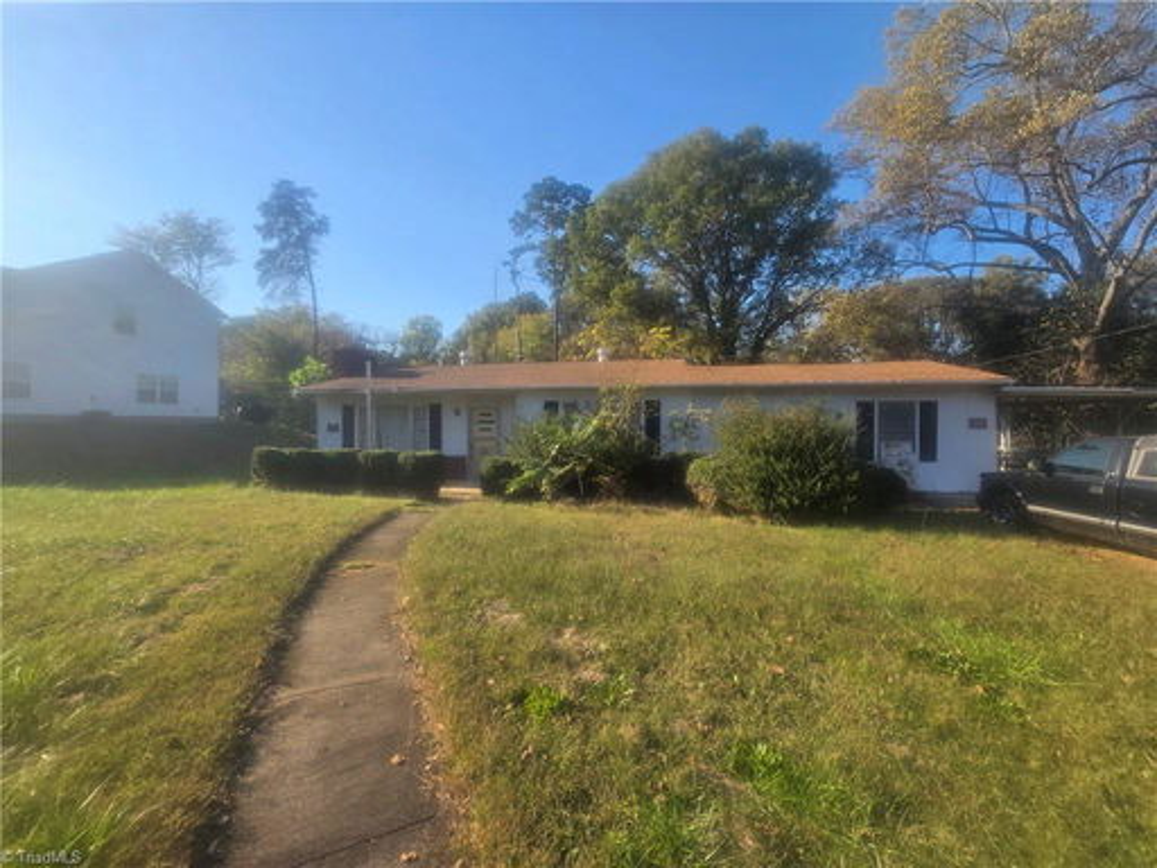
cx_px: 578
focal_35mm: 13
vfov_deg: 89.9
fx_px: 435
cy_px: 434
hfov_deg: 106.2
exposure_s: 1/1369
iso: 50
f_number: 2.2
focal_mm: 2.2
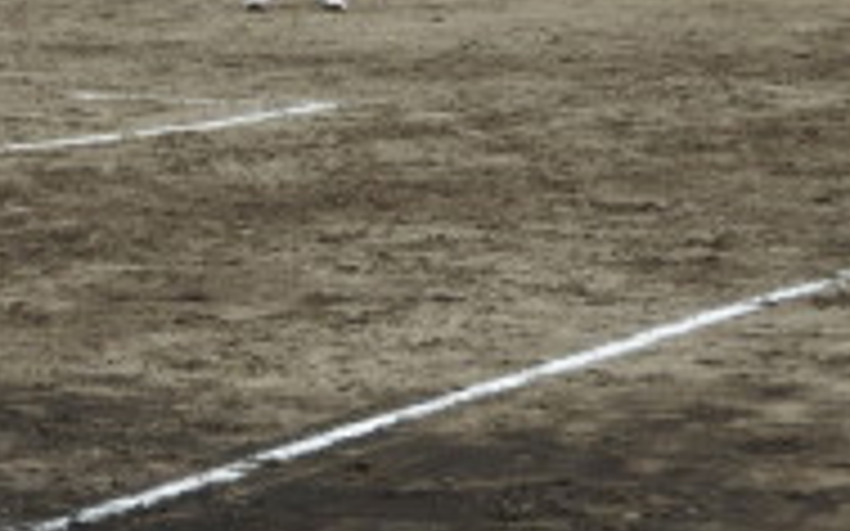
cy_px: 392
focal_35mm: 319
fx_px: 7388
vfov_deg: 4.1
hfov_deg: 6.6
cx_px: 81
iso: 100
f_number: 4.8
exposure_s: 1/320
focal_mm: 17
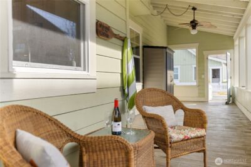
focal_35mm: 30
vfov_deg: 43.4
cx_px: 126
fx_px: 211
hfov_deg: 61.6
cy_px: 84
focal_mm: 30.2
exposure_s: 1/80
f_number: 2.8
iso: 100
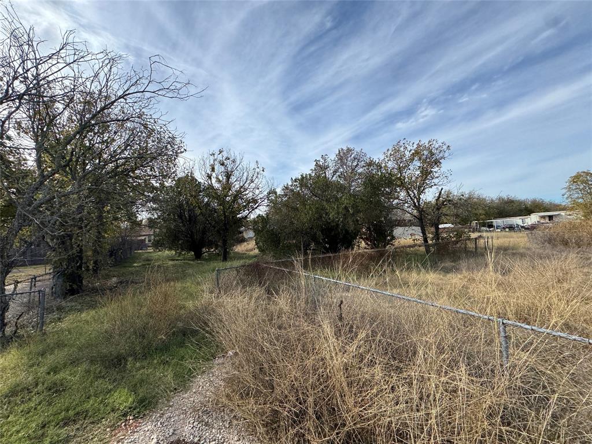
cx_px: 296
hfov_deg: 102.1
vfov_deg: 85.7
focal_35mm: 14
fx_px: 239
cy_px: 222
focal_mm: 2.22
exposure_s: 1/1277
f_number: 2.2
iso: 40
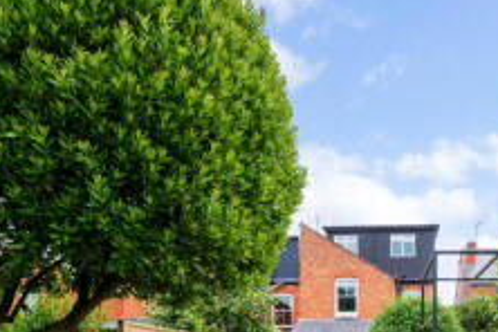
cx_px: 348
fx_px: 415
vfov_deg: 37.9
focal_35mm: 30
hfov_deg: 59.9
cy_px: 347
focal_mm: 14
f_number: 8
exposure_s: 1/320
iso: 400
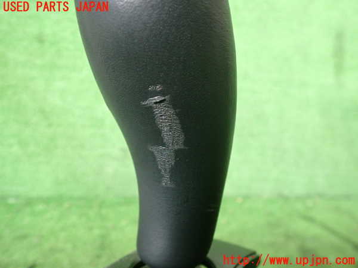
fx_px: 310
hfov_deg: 60.0
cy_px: 134
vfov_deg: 46.8
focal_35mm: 30
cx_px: 179
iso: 500
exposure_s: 1/30
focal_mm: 5.4
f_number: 2.3
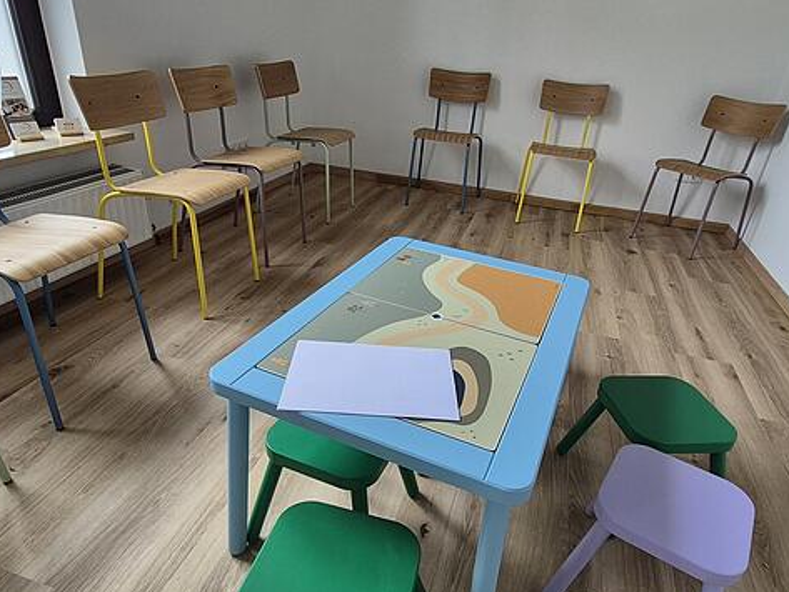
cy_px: 340
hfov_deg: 76.4
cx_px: 382
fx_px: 502
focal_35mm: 22
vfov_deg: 60.8
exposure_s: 1/50
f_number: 2.2
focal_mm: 1.74
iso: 50
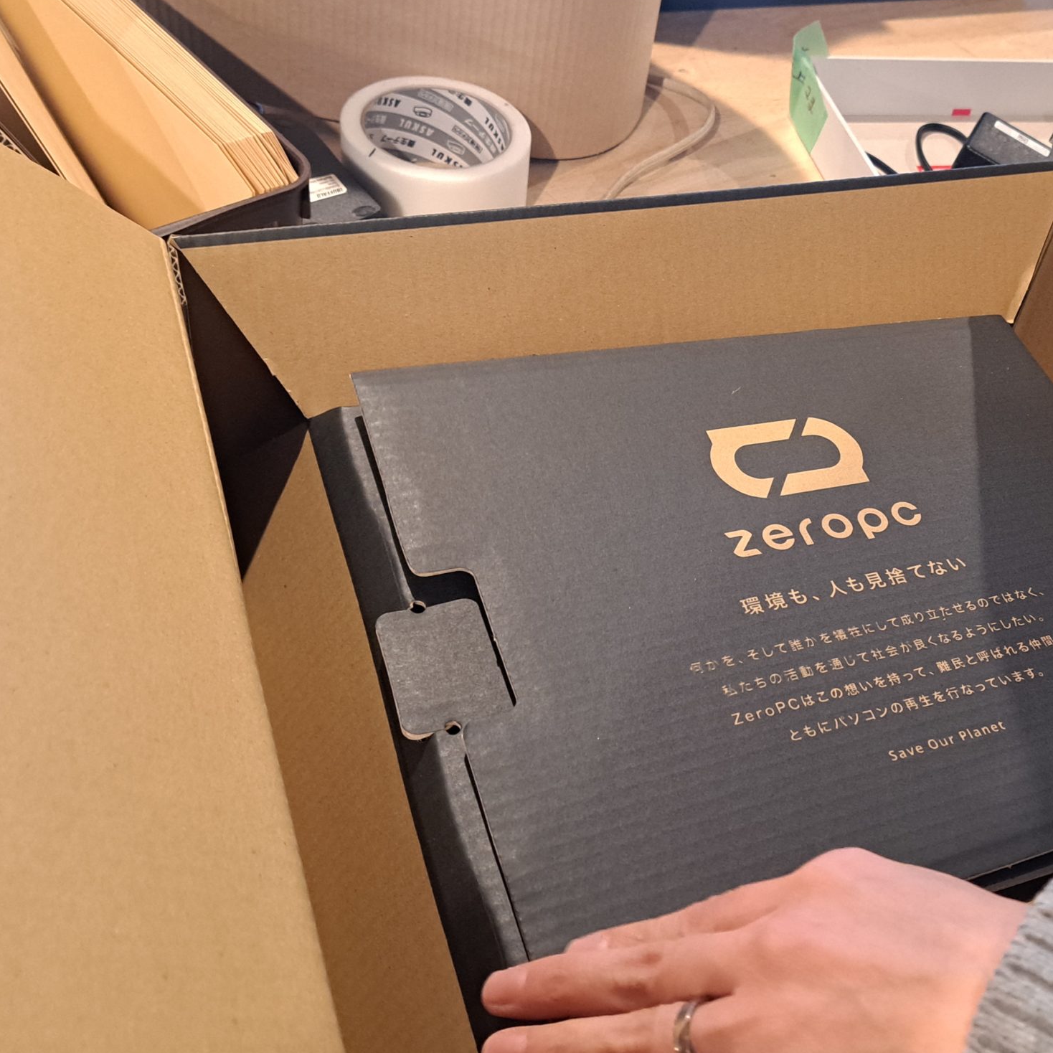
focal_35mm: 37
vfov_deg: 44.8
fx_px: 1273
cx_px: 813
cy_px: 453
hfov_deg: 43.2
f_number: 1.8
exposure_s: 1/50
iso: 400
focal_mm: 5.23
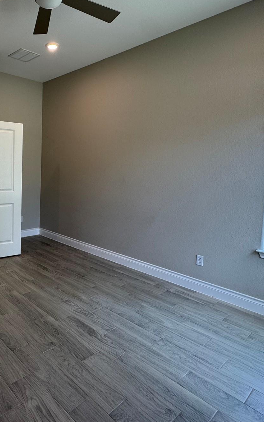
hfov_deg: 48.8
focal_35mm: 23
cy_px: 186
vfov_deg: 76.9
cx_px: 40
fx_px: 265
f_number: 2.2
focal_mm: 2.22
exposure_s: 1/120
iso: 100
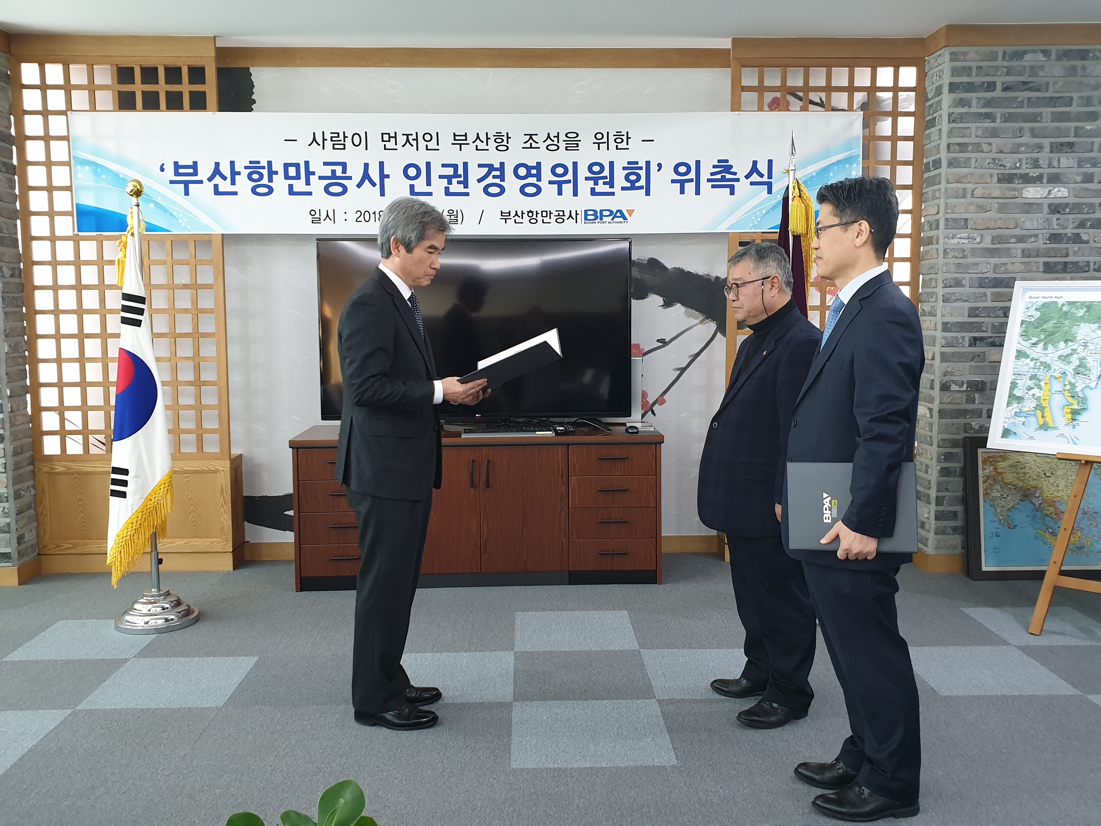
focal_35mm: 26
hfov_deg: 67.3
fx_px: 827
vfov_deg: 53.1
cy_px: 413
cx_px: 550
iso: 320
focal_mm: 4.3
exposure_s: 1/40
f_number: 2.4
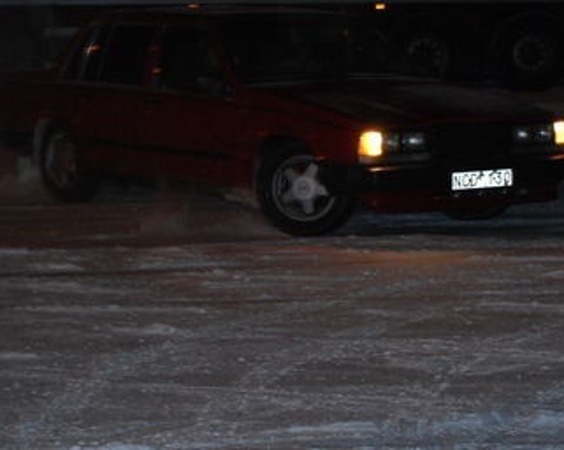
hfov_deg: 12.4
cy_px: 153
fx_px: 2583
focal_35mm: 155
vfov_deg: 9.9
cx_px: 376
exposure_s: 1/60
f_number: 5.6
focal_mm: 55
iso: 900
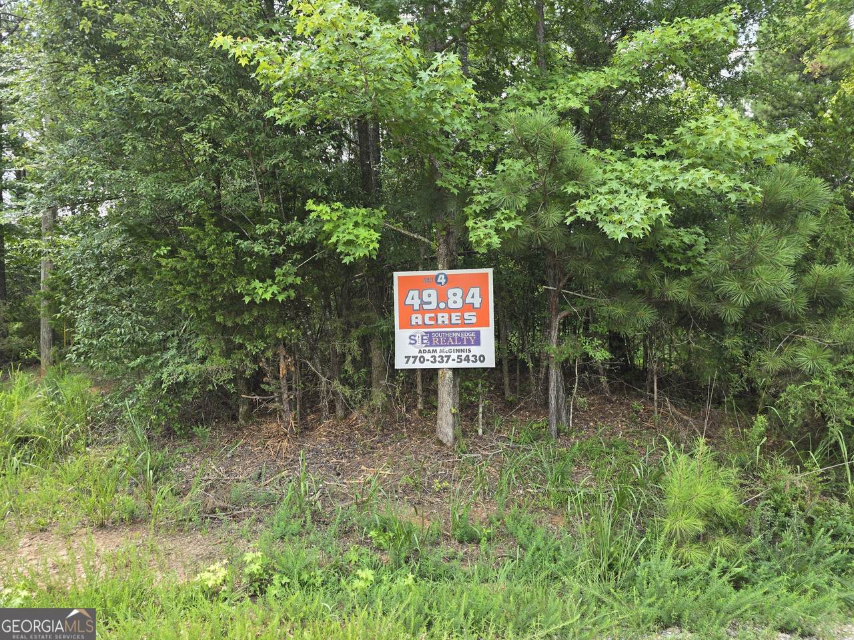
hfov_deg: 73.9
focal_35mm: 23
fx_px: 567
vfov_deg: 58.9
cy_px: 320
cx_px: 427
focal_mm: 6.3
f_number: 1.7
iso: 32
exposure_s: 1/180
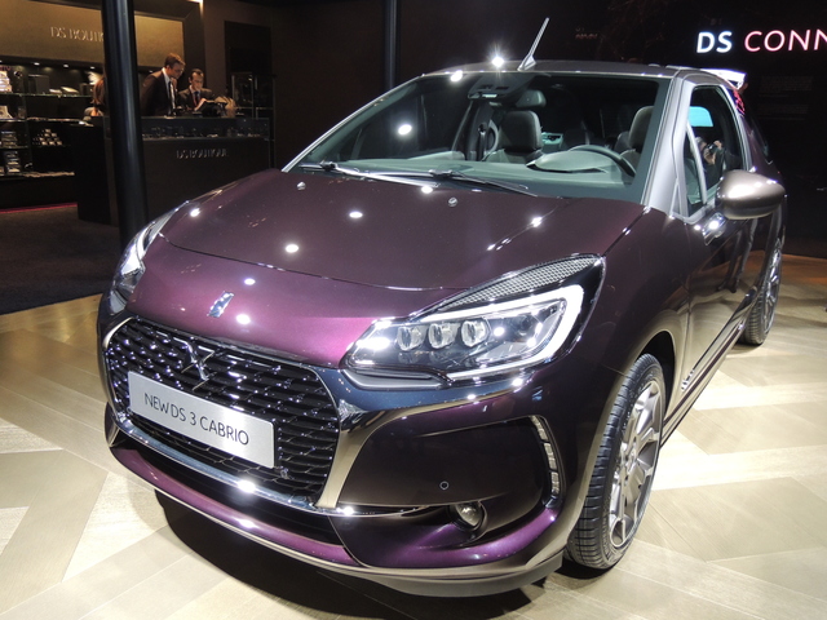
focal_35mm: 30
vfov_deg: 46.8
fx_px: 717
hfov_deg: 60.0
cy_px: 310
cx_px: 414
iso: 400
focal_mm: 5.3
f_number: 3.1
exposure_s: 1/25
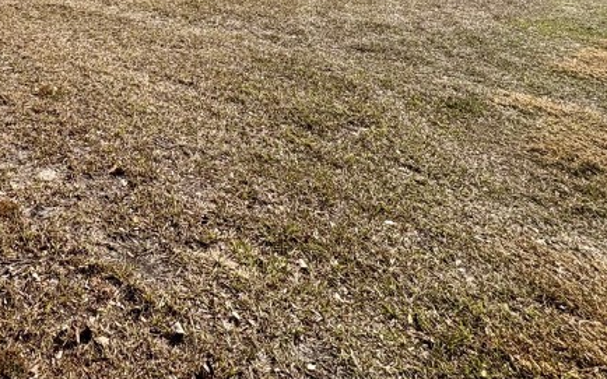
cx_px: 18
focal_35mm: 35
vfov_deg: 28.5
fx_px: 579
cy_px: -134
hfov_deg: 47.3
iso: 40
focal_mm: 2.22
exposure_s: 1/1976
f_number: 2.2
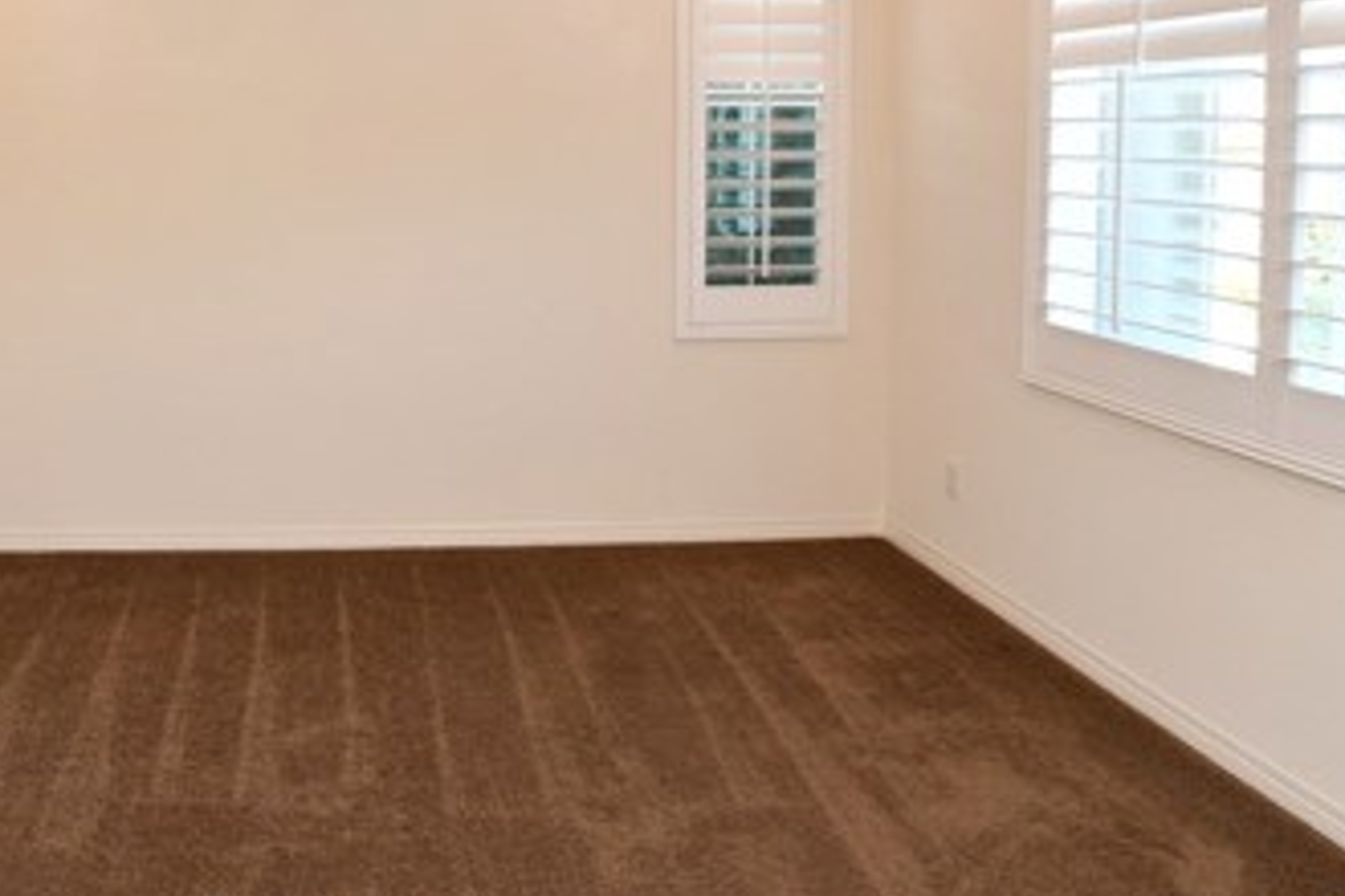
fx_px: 1194
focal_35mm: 32
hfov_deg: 55.7
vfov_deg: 38.9
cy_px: 132
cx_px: 326
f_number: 7.1
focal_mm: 11
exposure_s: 1/60
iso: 800
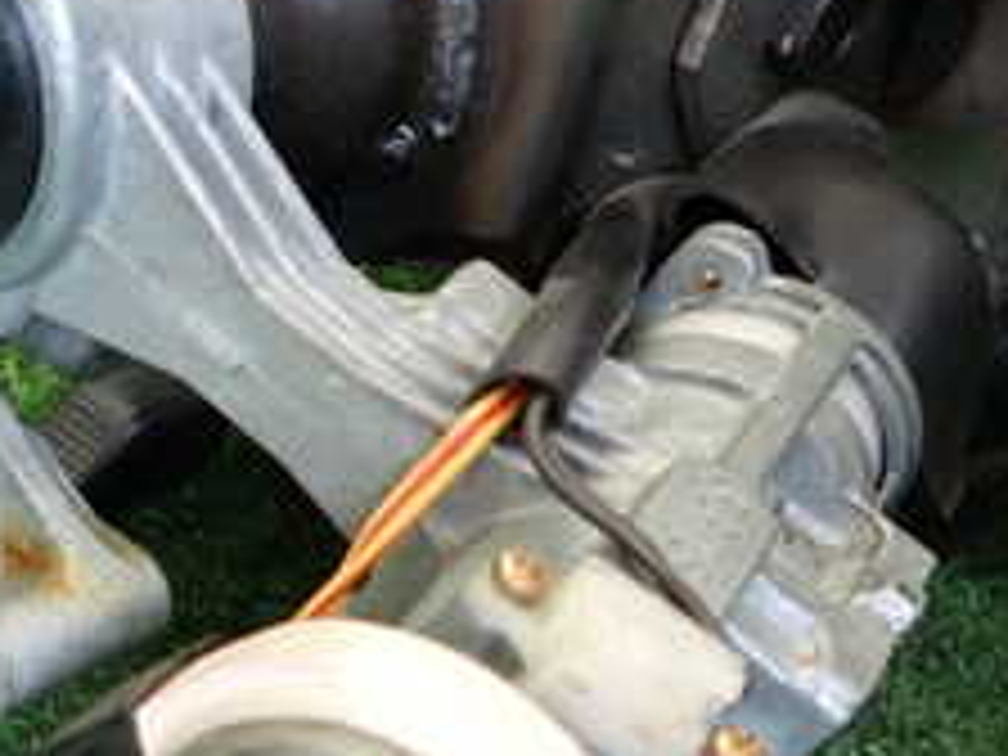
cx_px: -140
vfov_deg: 21.9
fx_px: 1951
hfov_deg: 26.4
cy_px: 477
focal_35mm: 67
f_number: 2
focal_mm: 4.5
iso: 200
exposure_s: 1/50
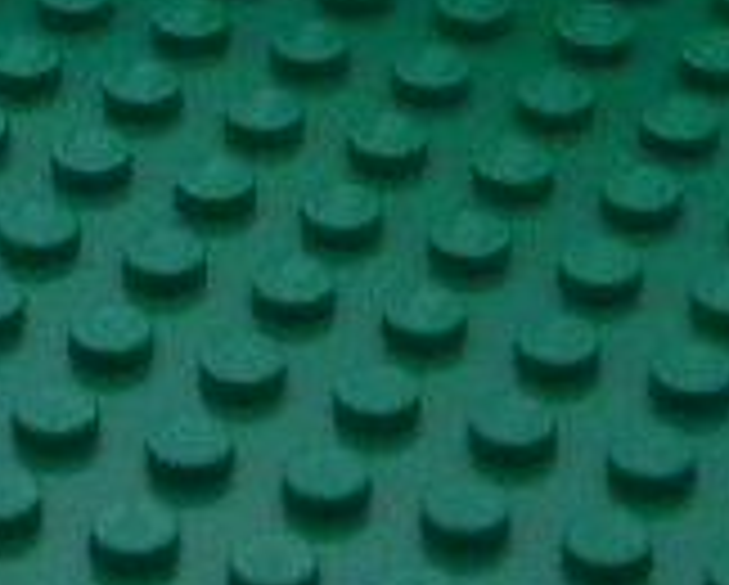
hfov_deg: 8.9
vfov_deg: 6.7
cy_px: -972
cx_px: 396
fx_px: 4666
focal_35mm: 216
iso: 100
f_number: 2.8
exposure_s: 1/30
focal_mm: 5.8
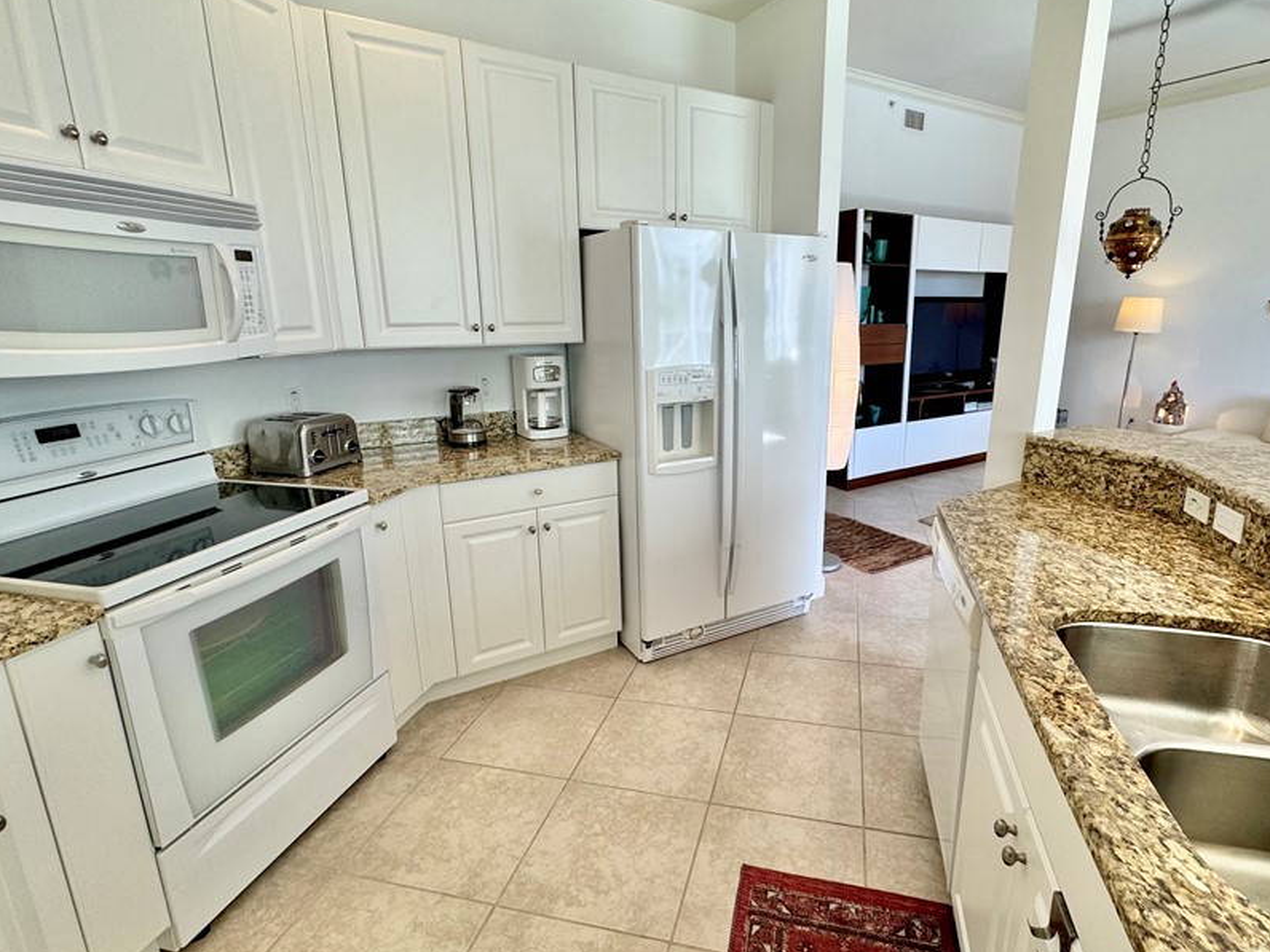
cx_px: 699
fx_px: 660
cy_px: 462
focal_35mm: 18
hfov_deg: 87.5
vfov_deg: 71.6
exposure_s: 1/120
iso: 64
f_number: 2.2
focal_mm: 2.22
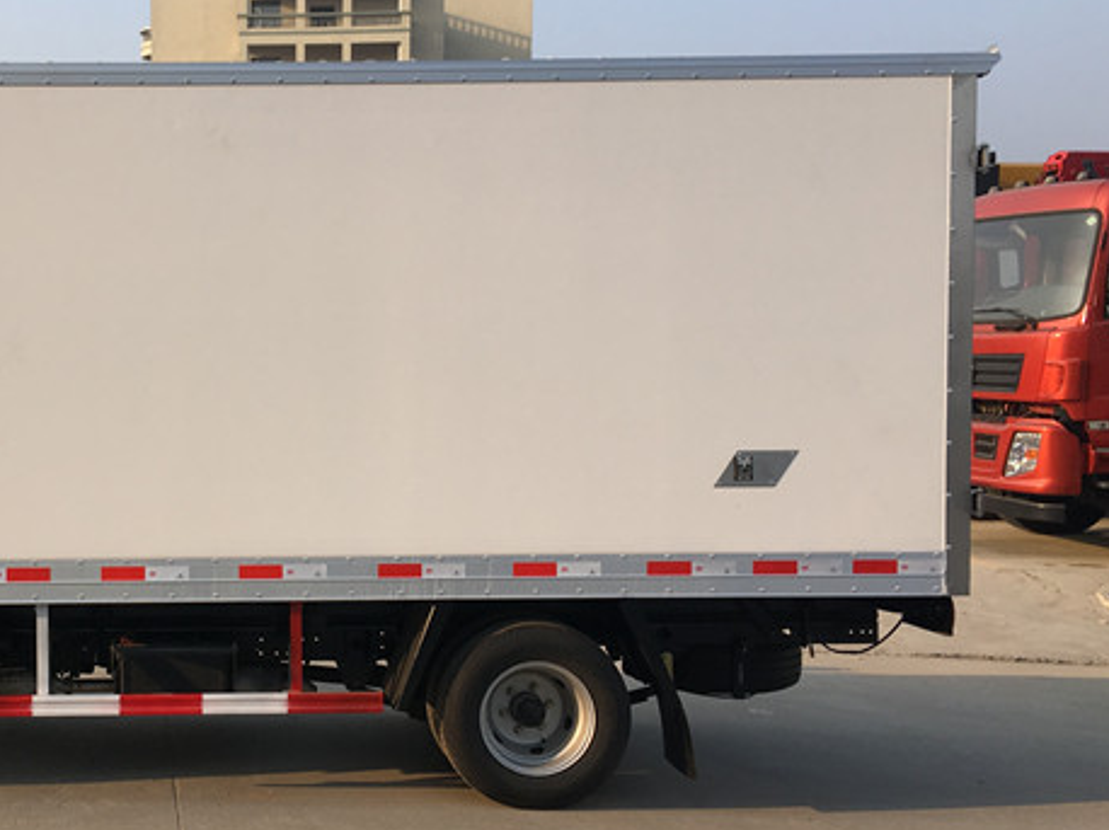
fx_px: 1633
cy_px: 491
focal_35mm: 51
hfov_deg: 36.2
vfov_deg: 28.5
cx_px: 218
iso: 25
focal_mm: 4.15
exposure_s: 1/761
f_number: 2.2
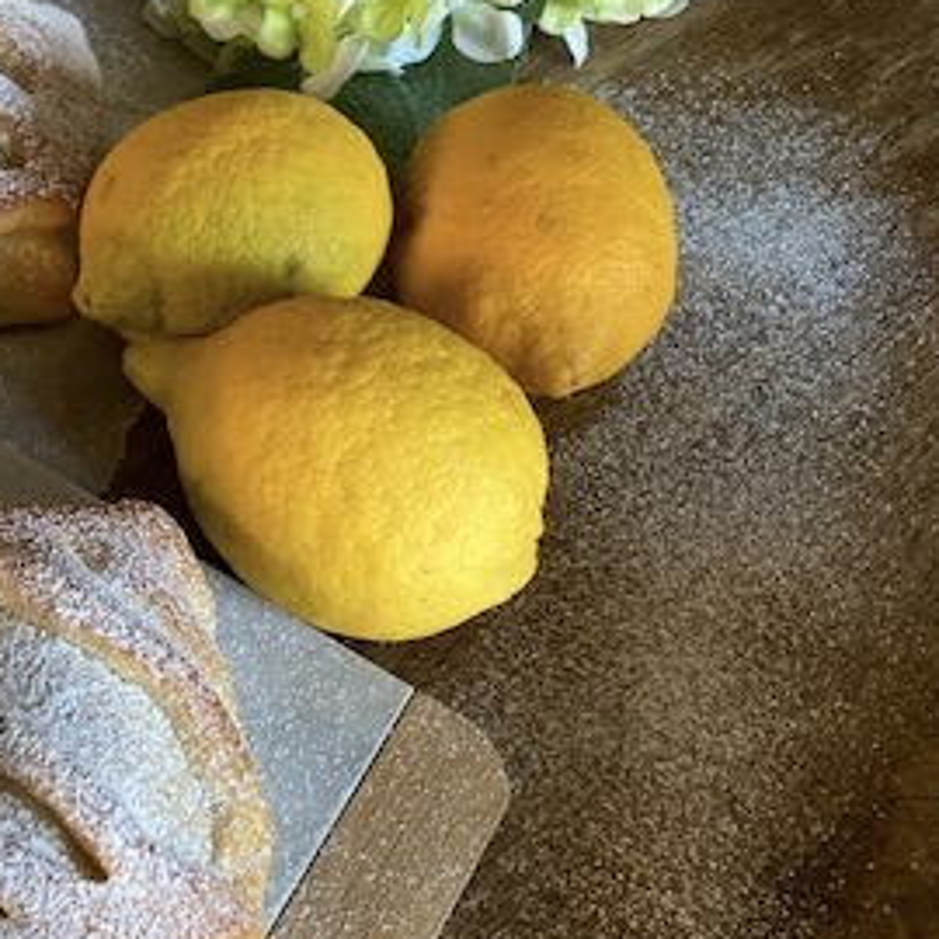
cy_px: 435
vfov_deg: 31.1
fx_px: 1688
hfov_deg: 28.3
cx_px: -87
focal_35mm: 55
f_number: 1.8
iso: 160
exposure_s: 1/50
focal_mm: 3.99
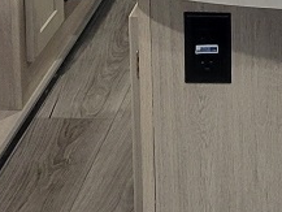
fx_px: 1182
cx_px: 413
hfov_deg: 12.9
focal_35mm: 145
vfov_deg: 9.5
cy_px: -216
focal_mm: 5.4
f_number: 1.8
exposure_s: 1/40
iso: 160
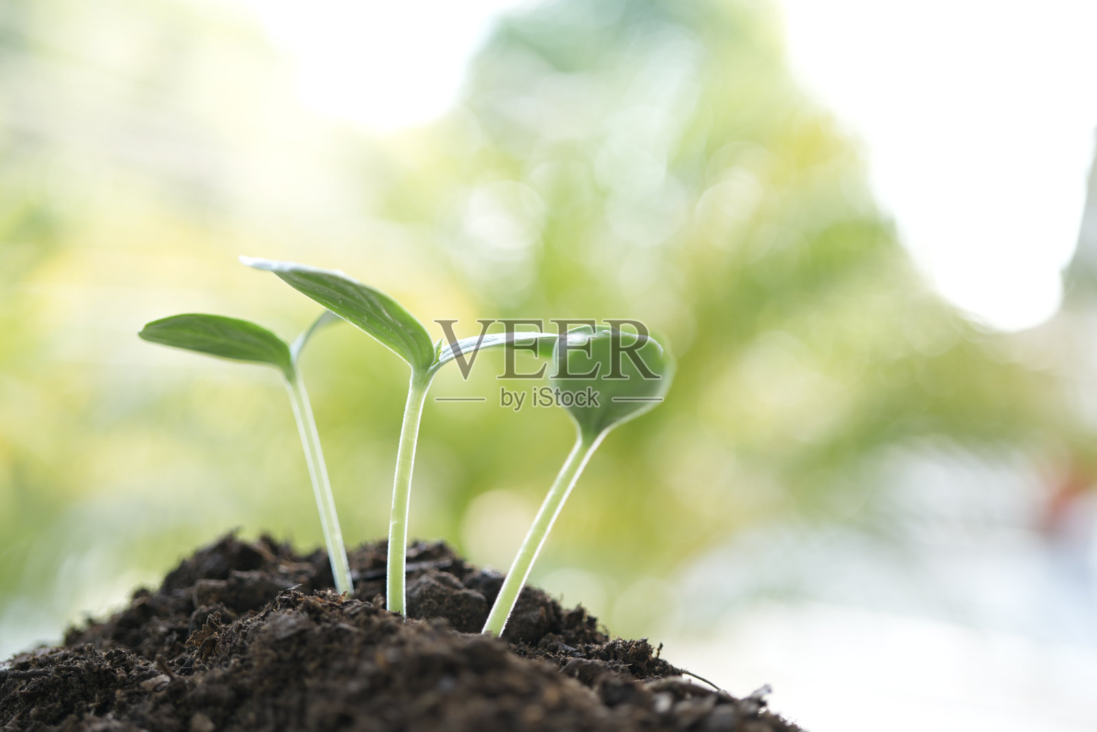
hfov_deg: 39.6
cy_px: 366
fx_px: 1524
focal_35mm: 50
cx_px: 548
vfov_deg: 27.0
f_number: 2.8
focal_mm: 50
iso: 100
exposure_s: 1/30
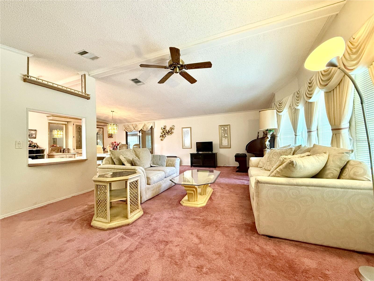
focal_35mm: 14
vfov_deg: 85.7
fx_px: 151
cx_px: 187
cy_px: 140
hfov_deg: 102.1
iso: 500
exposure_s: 1/60
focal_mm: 2.22
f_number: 2.2
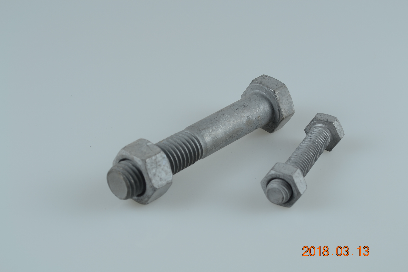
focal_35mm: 82
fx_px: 935
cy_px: 136
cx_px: 204
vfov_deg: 16.6
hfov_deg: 24.6
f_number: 9
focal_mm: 55
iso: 100
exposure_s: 1/20
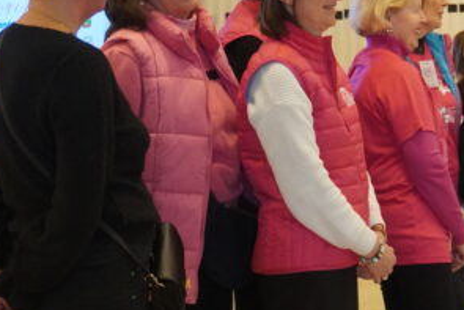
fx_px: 1277
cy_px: 71
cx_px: 467
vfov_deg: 13.8
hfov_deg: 20.0
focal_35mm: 99
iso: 3200
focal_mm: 26
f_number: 4.5
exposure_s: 1/160
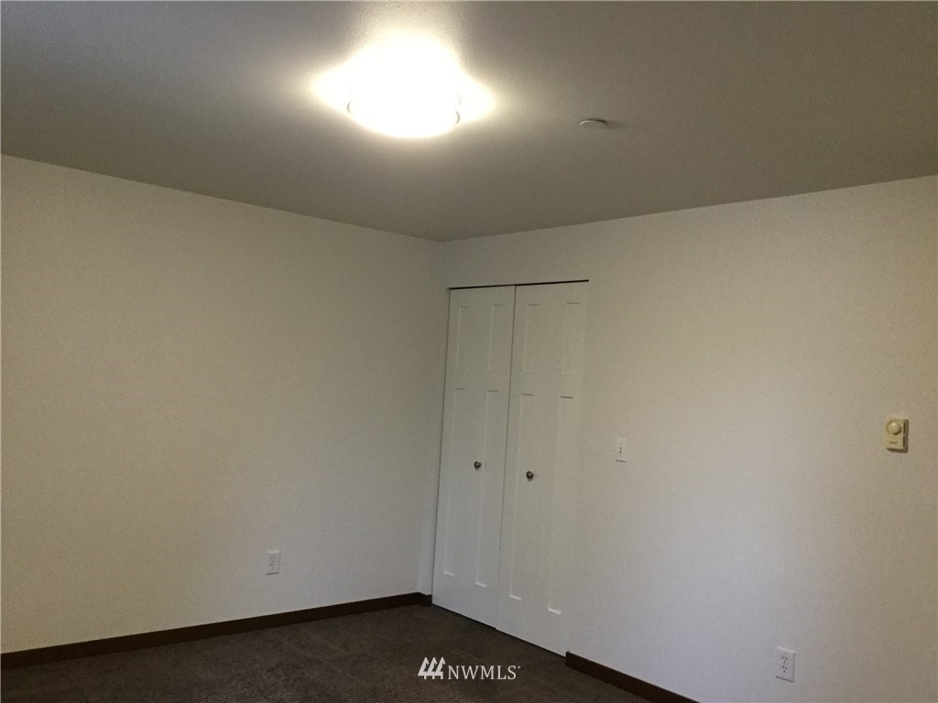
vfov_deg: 45.4
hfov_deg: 58.4
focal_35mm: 31
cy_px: 352
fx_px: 840
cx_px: 469
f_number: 2.4
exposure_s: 1/30
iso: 160
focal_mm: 3.3
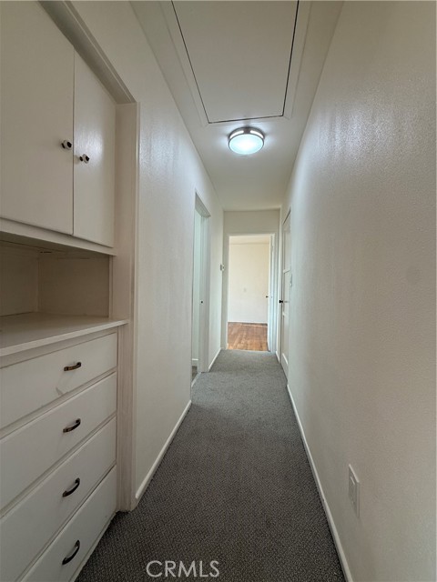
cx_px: 218
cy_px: 291
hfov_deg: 85.7
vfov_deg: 102.1
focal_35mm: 14
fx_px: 236
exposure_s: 1/120
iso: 80
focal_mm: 2.22
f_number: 2.2
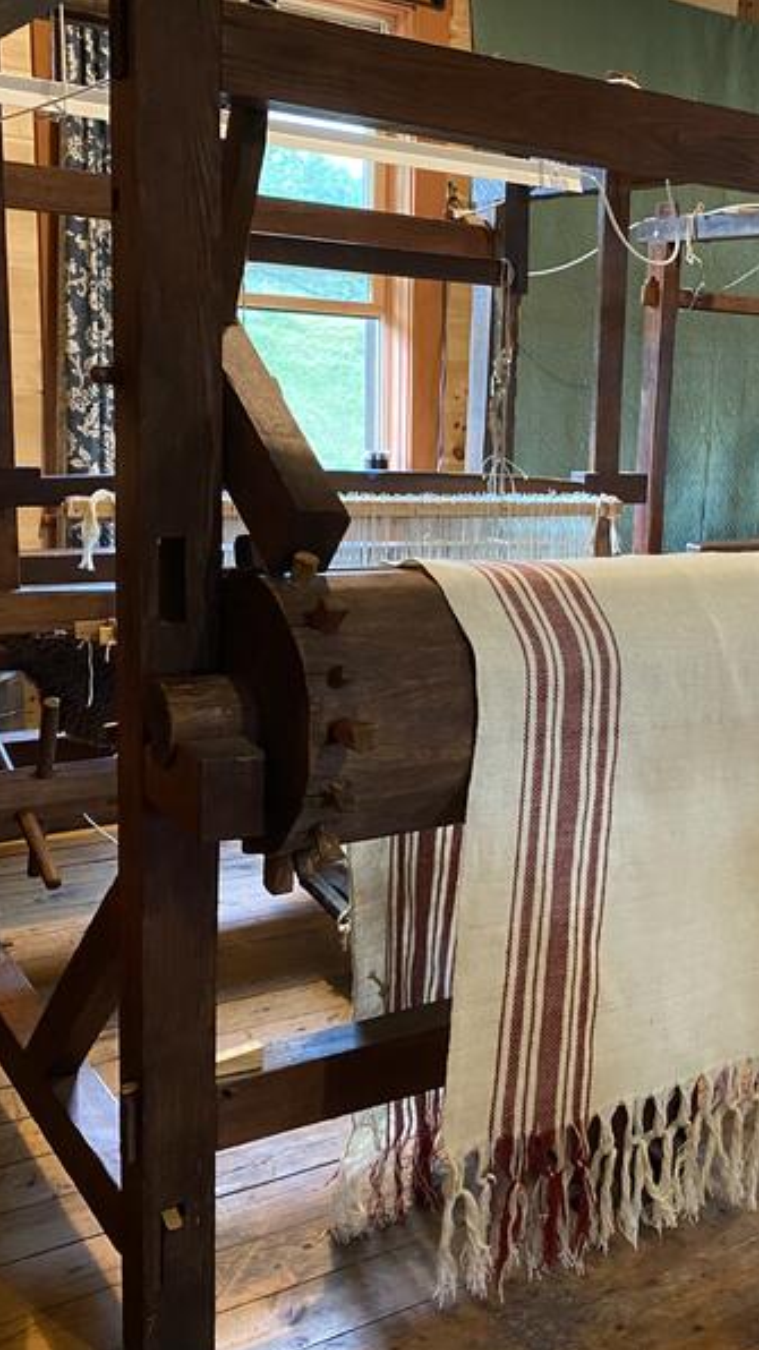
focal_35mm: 38
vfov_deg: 52.8
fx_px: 1360
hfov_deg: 30.5
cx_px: 596
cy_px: 677
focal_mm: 4.25
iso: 500
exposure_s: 1/30
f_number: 1.8
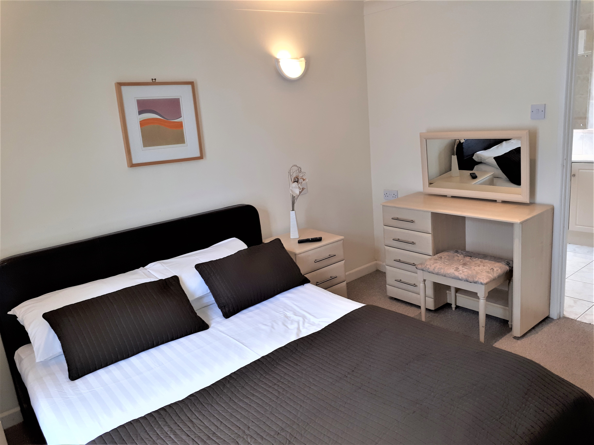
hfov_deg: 65.3
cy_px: 222
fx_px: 463
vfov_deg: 51.4
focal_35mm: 27
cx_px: 297
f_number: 1.9
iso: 50
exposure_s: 1/33
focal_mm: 3.6
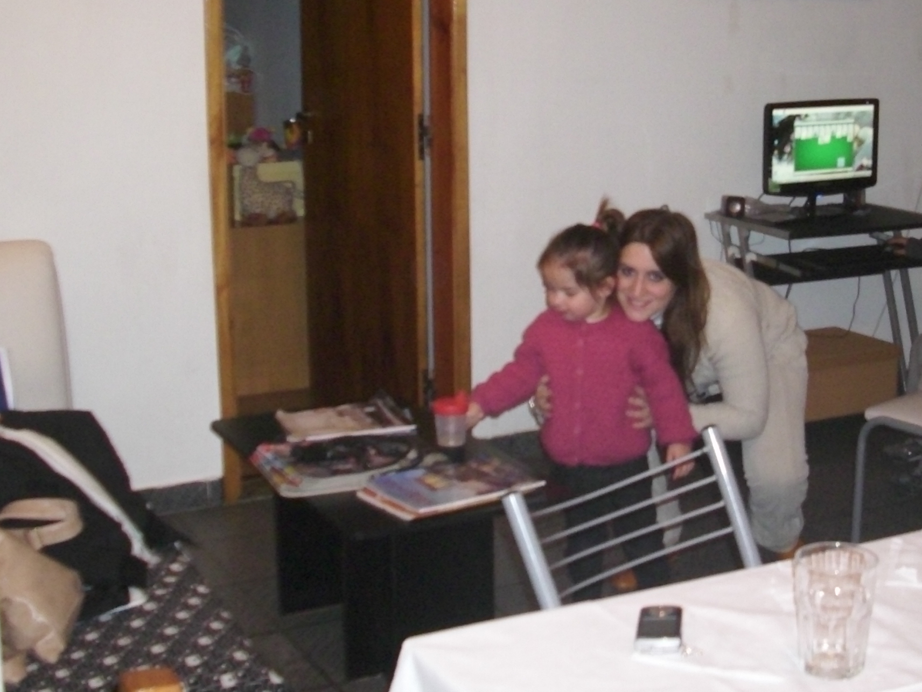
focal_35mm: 51
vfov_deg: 28.4
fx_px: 1358
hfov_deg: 37.1
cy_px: 243
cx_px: 605
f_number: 2.8
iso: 200
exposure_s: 1/30
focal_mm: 6.2
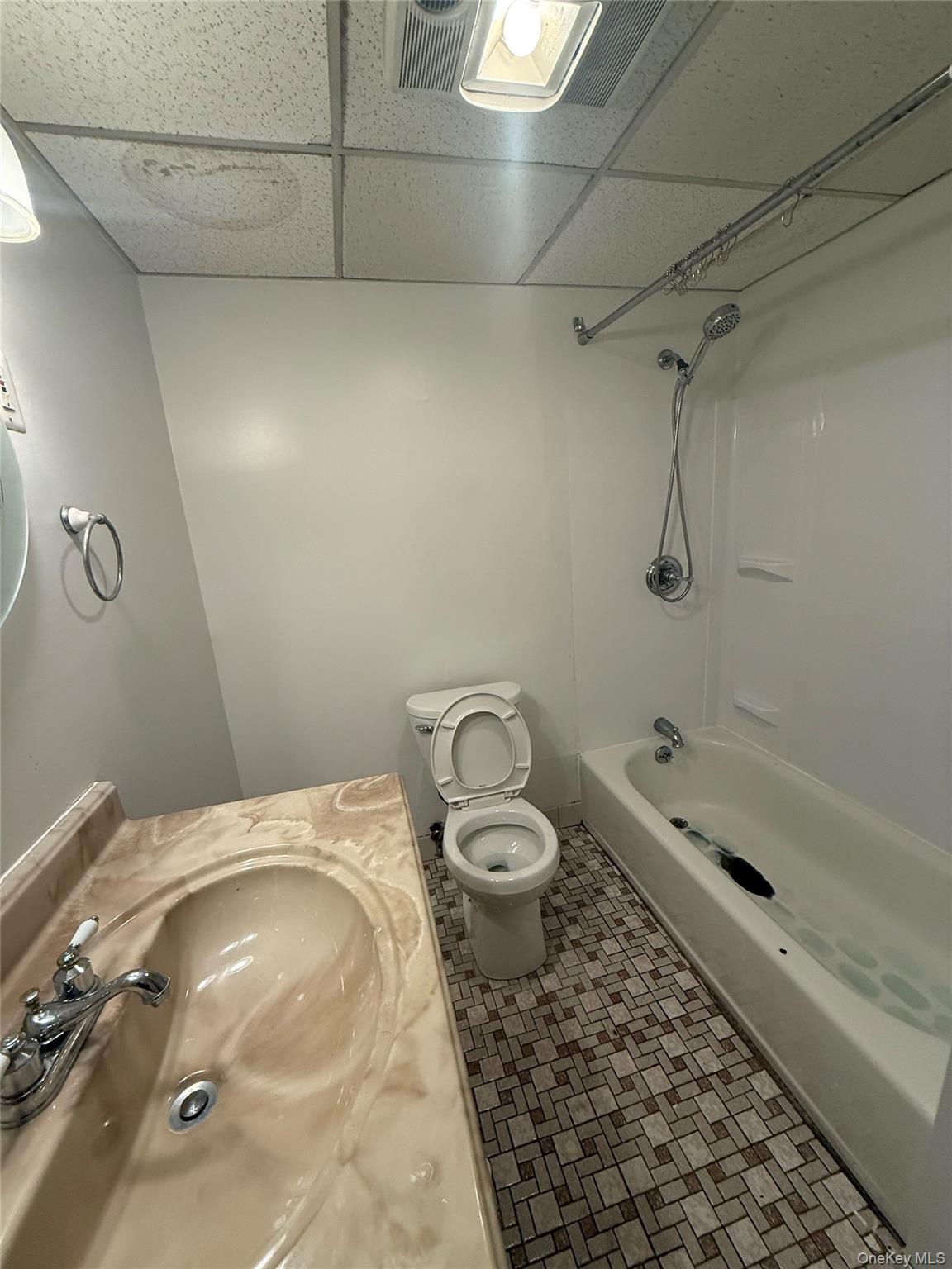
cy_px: 634
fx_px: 513
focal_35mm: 14
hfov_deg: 85.7
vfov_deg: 102.1
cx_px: 476
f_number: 2.2
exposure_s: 1/120
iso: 250
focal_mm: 2.22
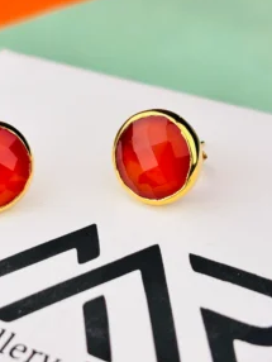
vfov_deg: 23.3
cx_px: 93
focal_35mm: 84
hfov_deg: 17.6
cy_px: 195
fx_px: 879
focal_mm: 5.96
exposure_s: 1/1344
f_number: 1.6
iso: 32
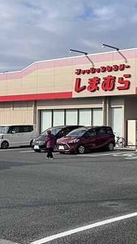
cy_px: 126
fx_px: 394
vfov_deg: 34.4
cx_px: 140
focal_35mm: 61
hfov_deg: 19.1
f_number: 1.6
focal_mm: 4.2
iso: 32
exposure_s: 1/4132
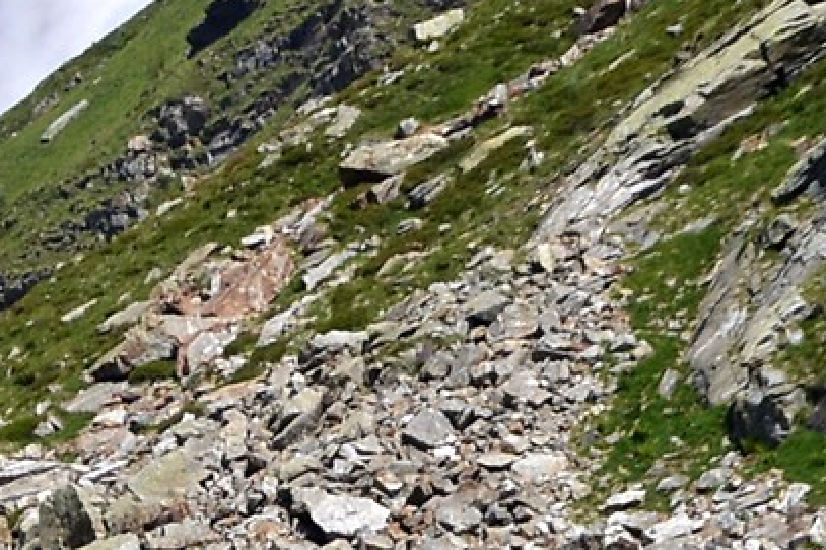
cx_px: -1193
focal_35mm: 336
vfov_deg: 4.0
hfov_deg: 5.9
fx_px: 7706
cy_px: 1109
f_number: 8
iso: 100
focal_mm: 38
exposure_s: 1/160
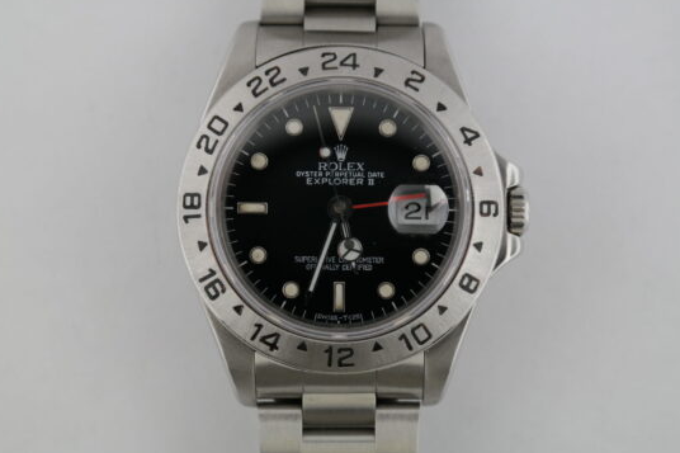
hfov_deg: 21.7
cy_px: 207
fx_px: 1775
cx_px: 343
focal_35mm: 94
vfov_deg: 14.5
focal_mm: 55
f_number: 5.6
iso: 800
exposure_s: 1/500
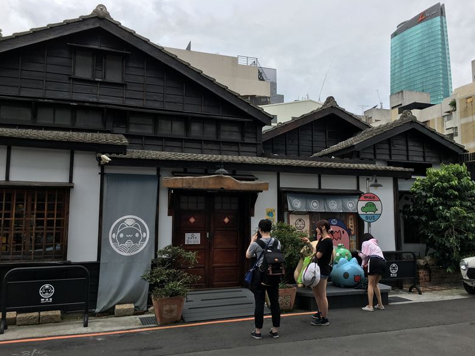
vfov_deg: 46.8
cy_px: 180
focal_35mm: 30
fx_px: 412
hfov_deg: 59.9
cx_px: 243
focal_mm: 4.15
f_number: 2.2
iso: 25
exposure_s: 1/845
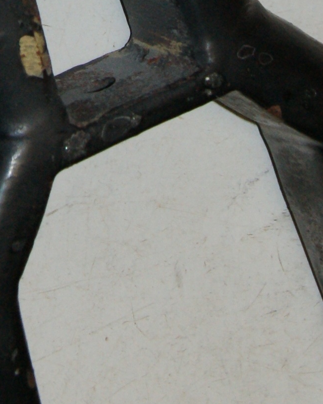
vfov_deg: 17.6
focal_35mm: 109
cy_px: 159
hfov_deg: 14.1
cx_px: 174
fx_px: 1303
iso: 400
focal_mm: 35
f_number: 5.6
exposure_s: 1/60
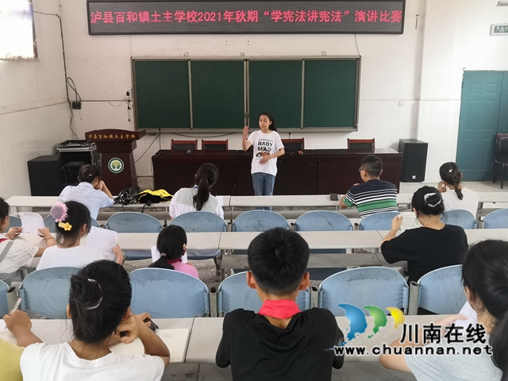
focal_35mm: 33
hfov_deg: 55.4
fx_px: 484
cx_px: 254
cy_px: 190
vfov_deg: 42.9
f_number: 1.8
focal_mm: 3.95
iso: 200
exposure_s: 1/60
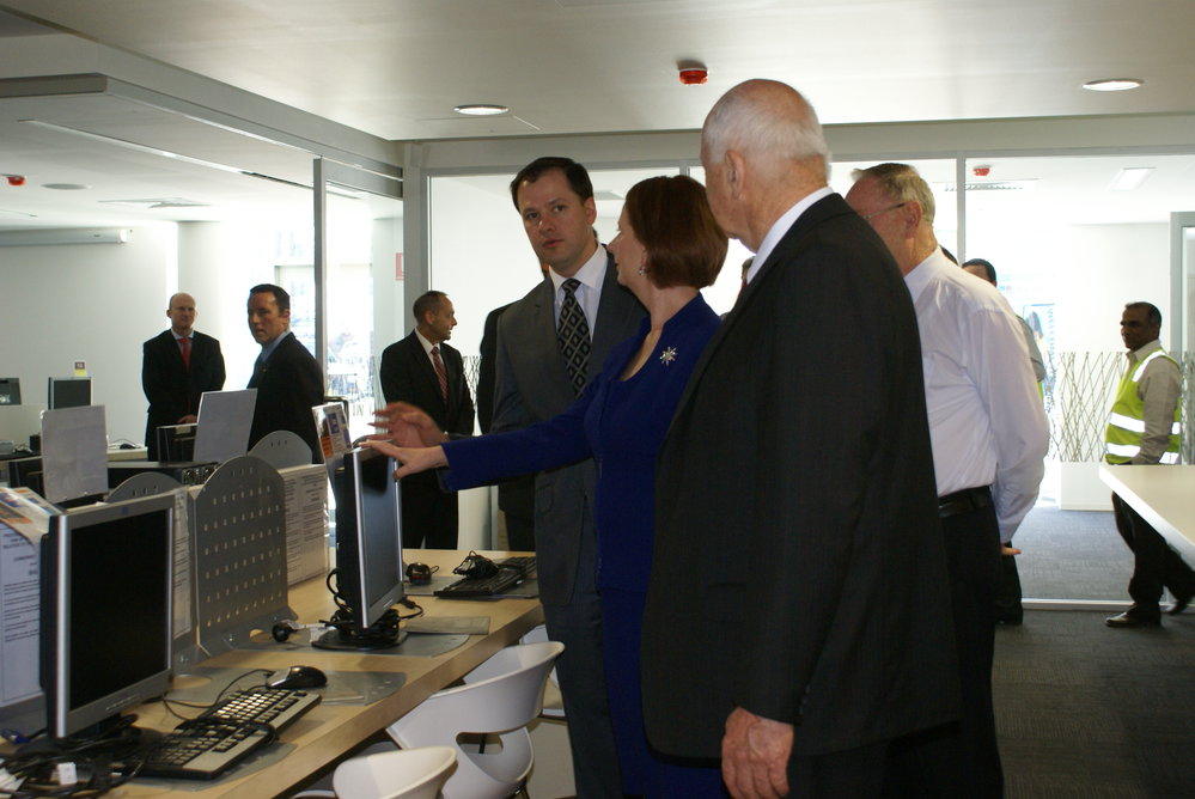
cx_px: 598
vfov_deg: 29.9
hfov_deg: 43.6
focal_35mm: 45
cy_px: 400
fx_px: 1495
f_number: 5
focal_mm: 30
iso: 400
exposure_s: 1/60
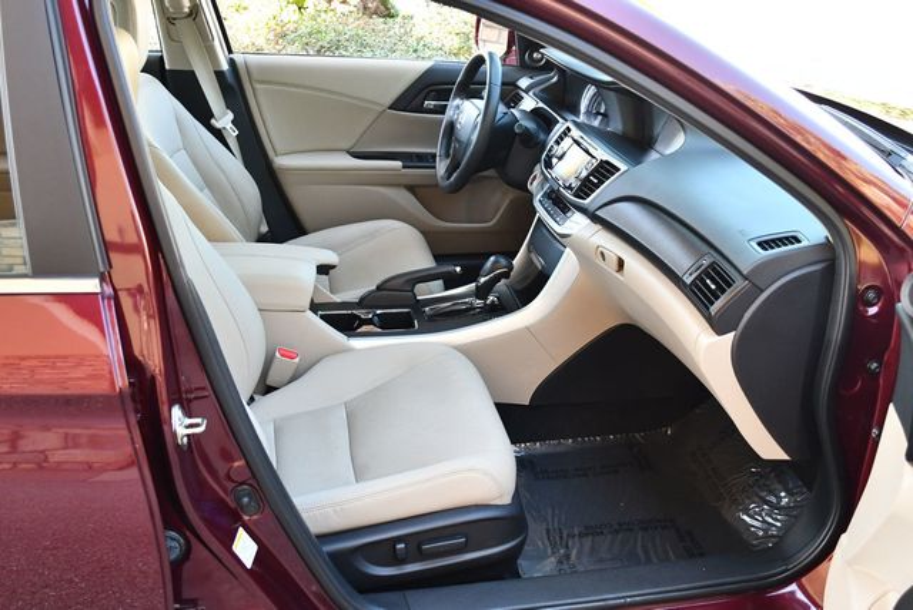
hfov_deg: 53.1
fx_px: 914
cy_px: 305
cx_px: 456
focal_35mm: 36
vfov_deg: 36.9
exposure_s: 1/250
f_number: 3.5
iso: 800
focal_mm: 18
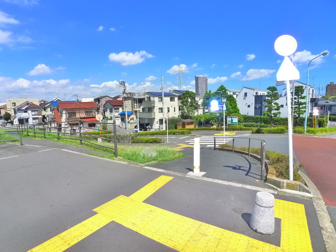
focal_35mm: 24
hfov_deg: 71.6
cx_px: 168
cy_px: 126
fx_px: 233
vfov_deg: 56.8
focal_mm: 5.1
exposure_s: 1/800
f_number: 4
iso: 400
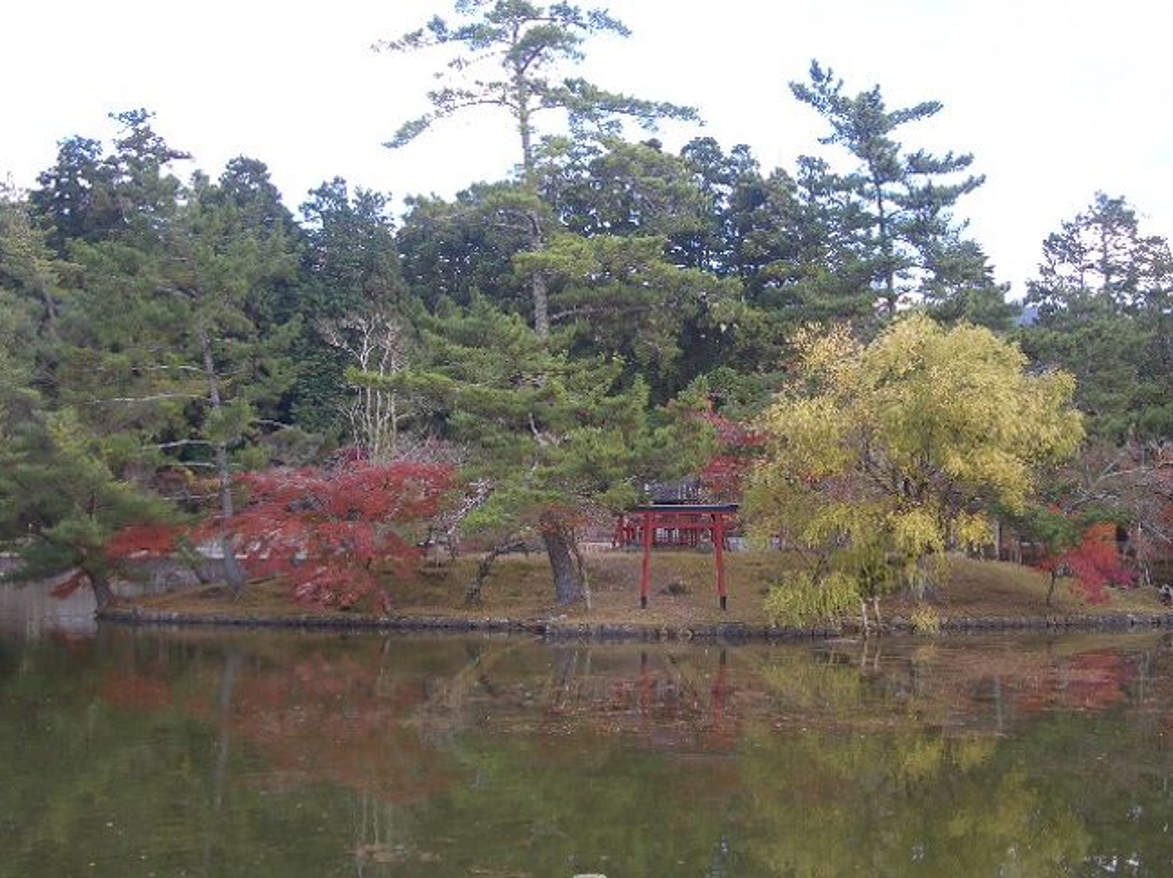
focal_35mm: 41
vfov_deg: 35.1
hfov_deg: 45.8
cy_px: 439
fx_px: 1389
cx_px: 586
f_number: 2.8
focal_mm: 6.8
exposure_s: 1/125
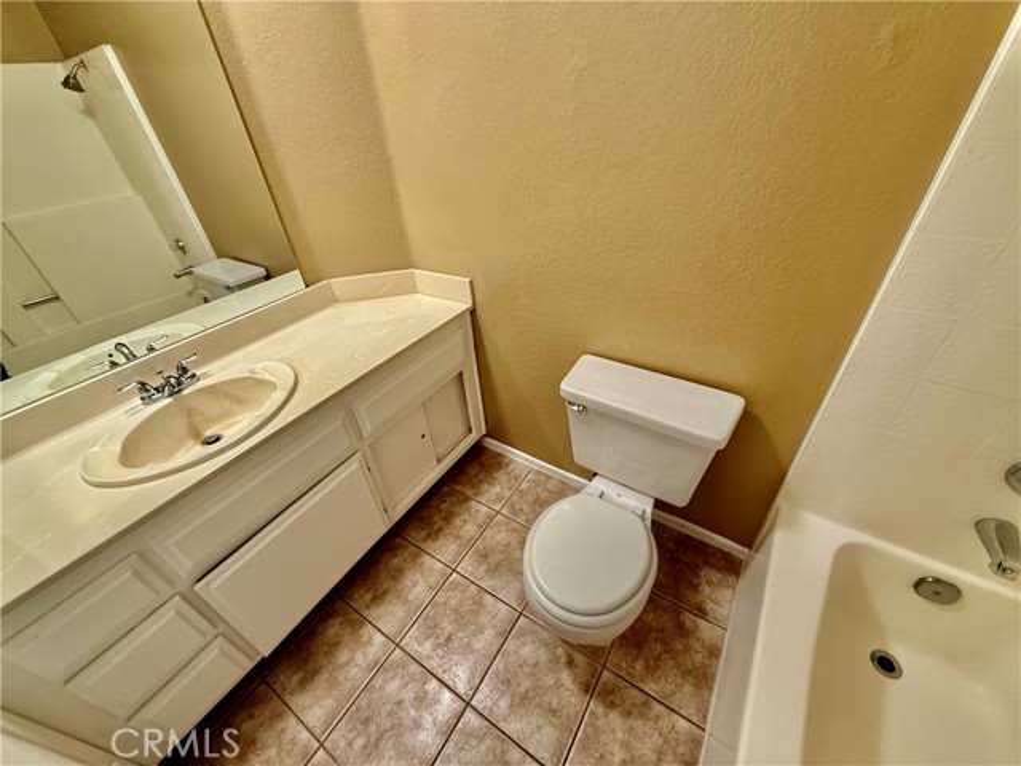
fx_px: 413
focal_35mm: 14
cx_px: 510
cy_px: 383
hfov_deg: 102.1
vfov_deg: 85.7
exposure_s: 1/60
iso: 320
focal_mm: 2.22
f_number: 2.2
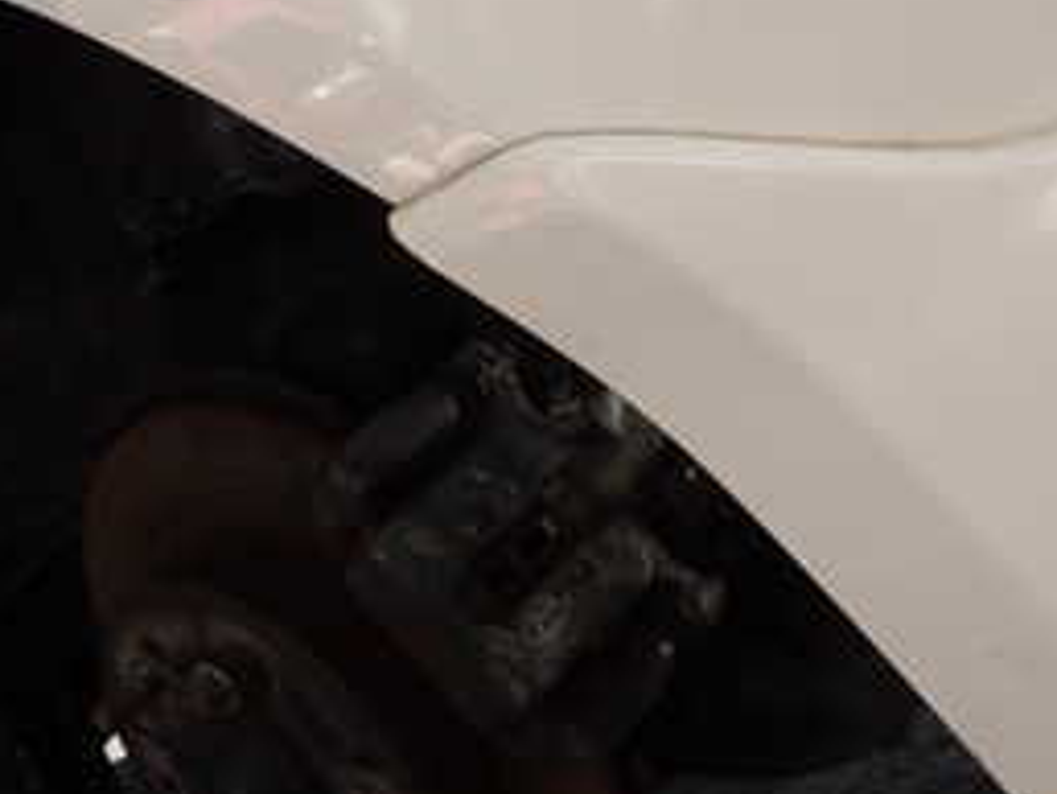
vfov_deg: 20.8
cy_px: 169
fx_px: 2138
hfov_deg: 27.7
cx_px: 592
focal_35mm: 70
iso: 100
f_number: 3.2
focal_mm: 5.4
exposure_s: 1/200
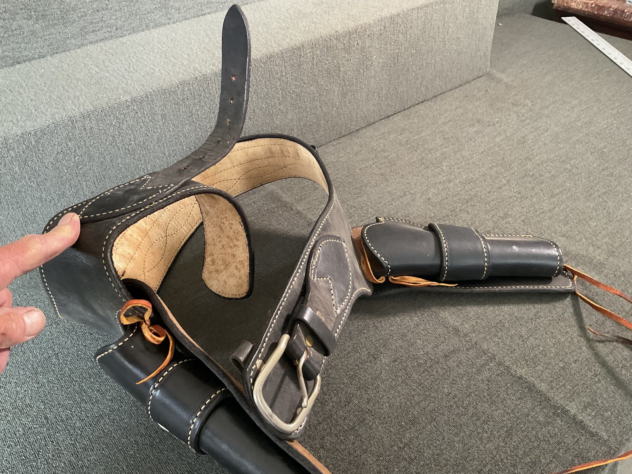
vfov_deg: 46.8
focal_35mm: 30
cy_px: 232
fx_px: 548
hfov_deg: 60.0
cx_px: 306
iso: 200
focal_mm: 3
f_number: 1.8
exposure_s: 1/40
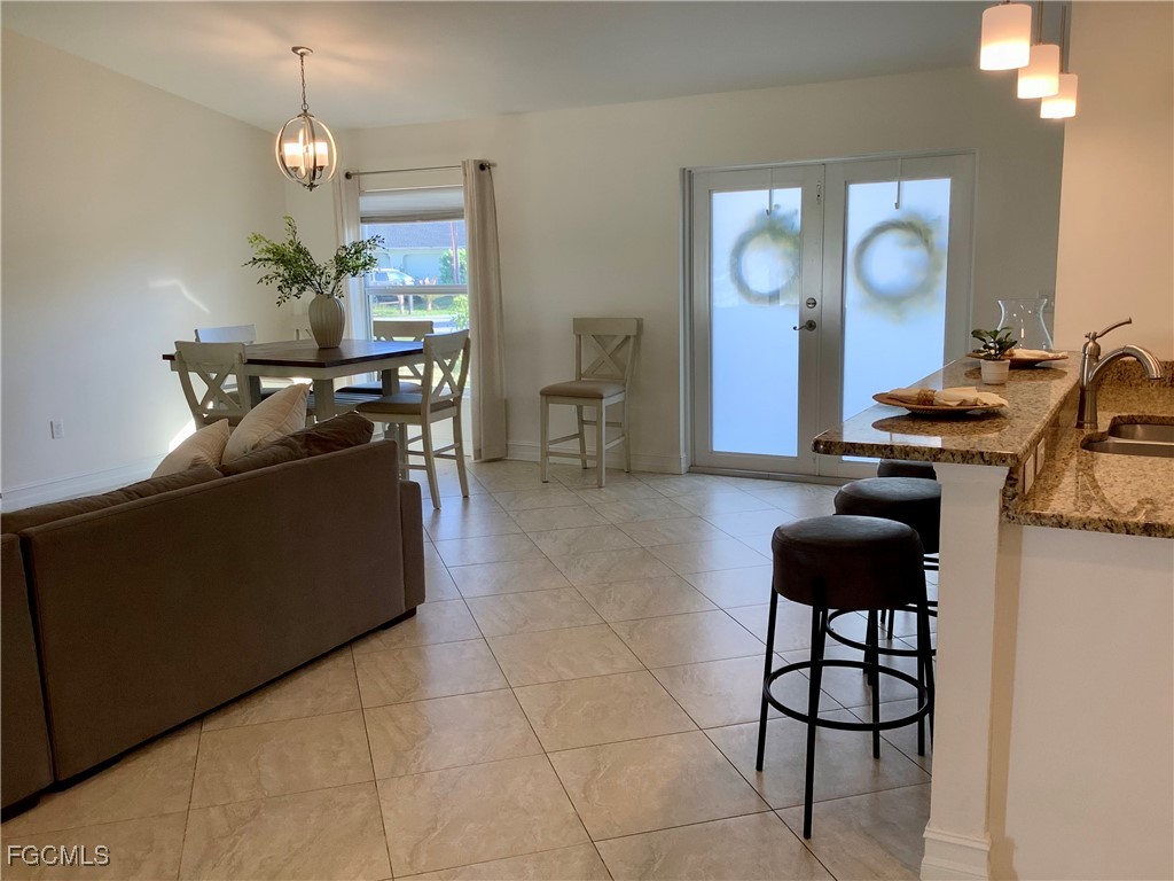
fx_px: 1051
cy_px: 440
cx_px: 587
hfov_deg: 58.4
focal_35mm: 31
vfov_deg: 45.4
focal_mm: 3.3
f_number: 2.4
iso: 64
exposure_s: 1/120
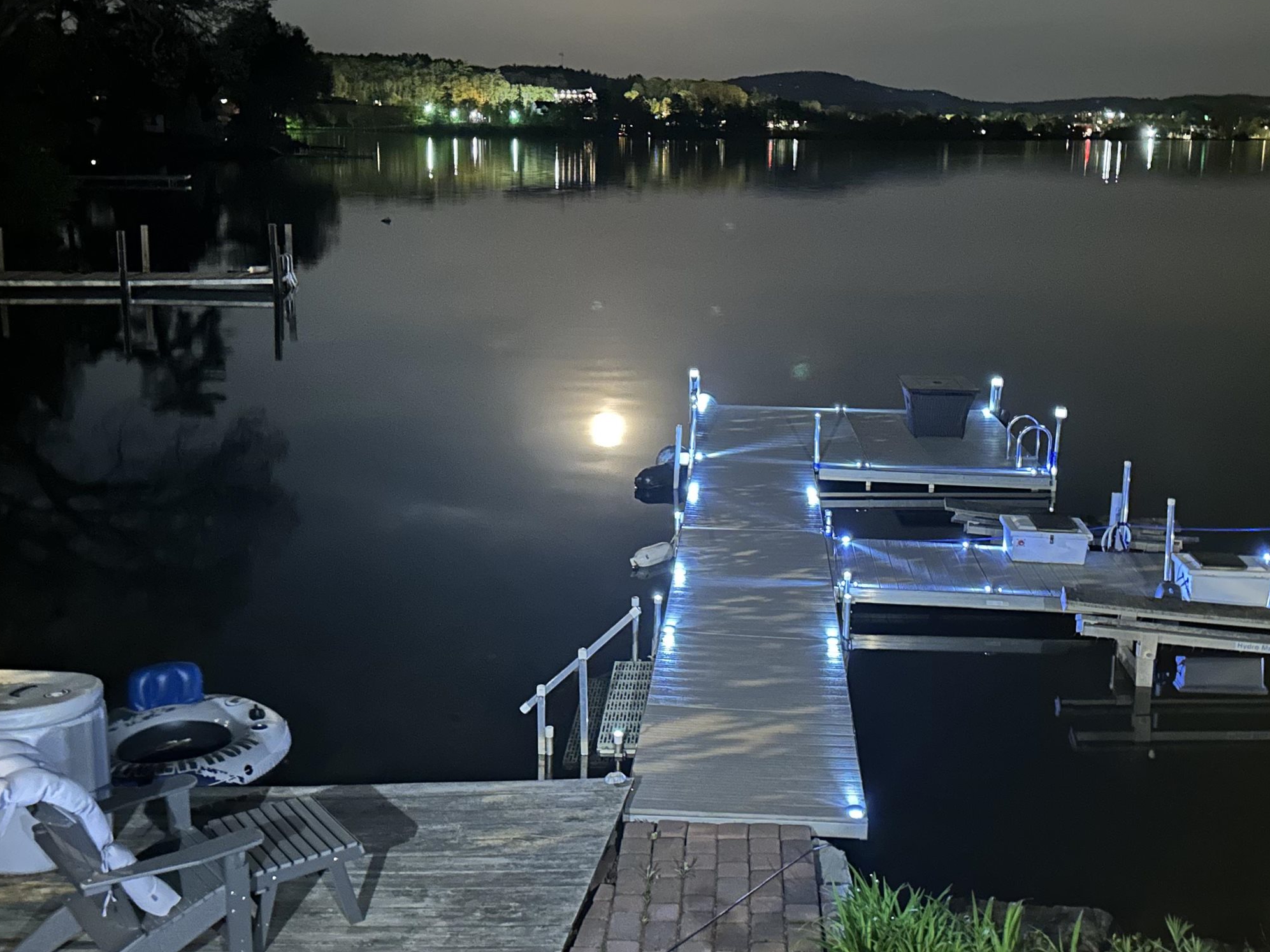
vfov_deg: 38.5
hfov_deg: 50.1
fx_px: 1357
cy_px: 391
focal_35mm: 37
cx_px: 698
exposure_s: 1/2
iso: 1600
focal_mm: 6.86
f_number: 1.78
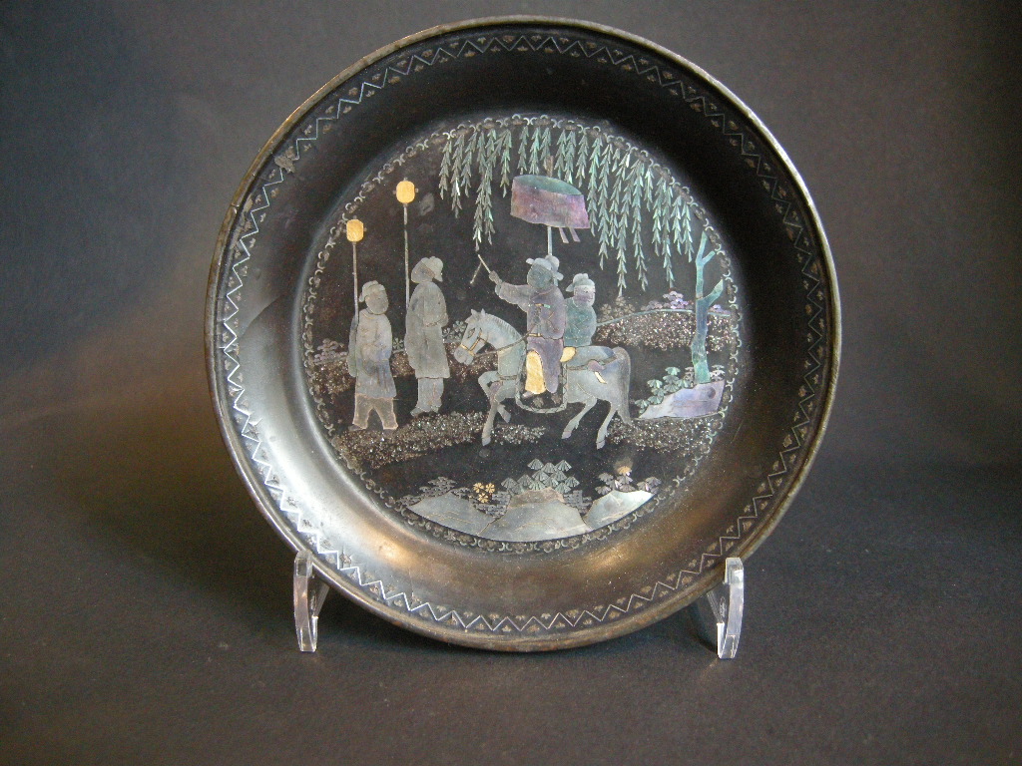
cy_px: 383
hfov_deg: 52.6
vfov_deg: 40.7
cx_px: 511
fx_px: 1033
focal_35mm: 35
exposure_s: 1/36.6
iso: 400
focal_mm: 7.5
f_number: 2.7
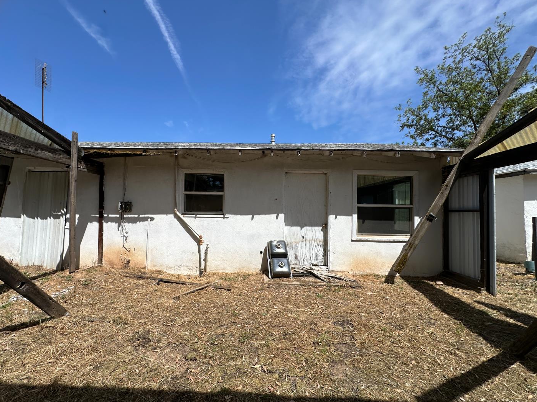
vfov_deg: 81.7
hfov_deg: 98.1
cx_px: 255
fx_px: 233
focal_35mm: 15
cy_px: 207
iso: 50
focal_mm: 2.22
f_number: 2.2
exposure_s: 1/3125
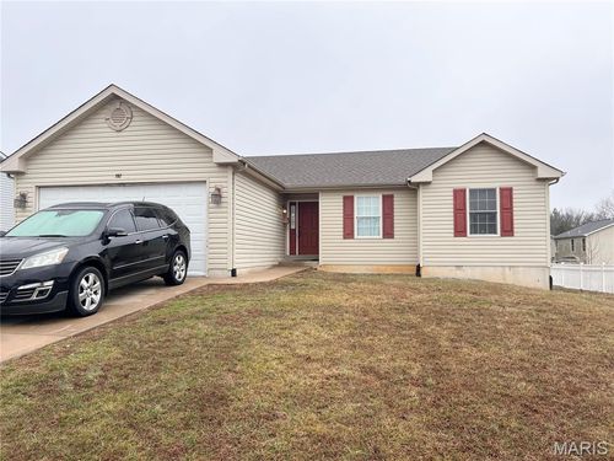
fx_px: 461
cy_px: 230
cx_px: 307
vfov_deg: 53.1
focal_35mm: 26
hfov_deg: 67.3
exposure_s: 1/1553
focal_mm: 5.7
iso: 50
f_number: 1.5
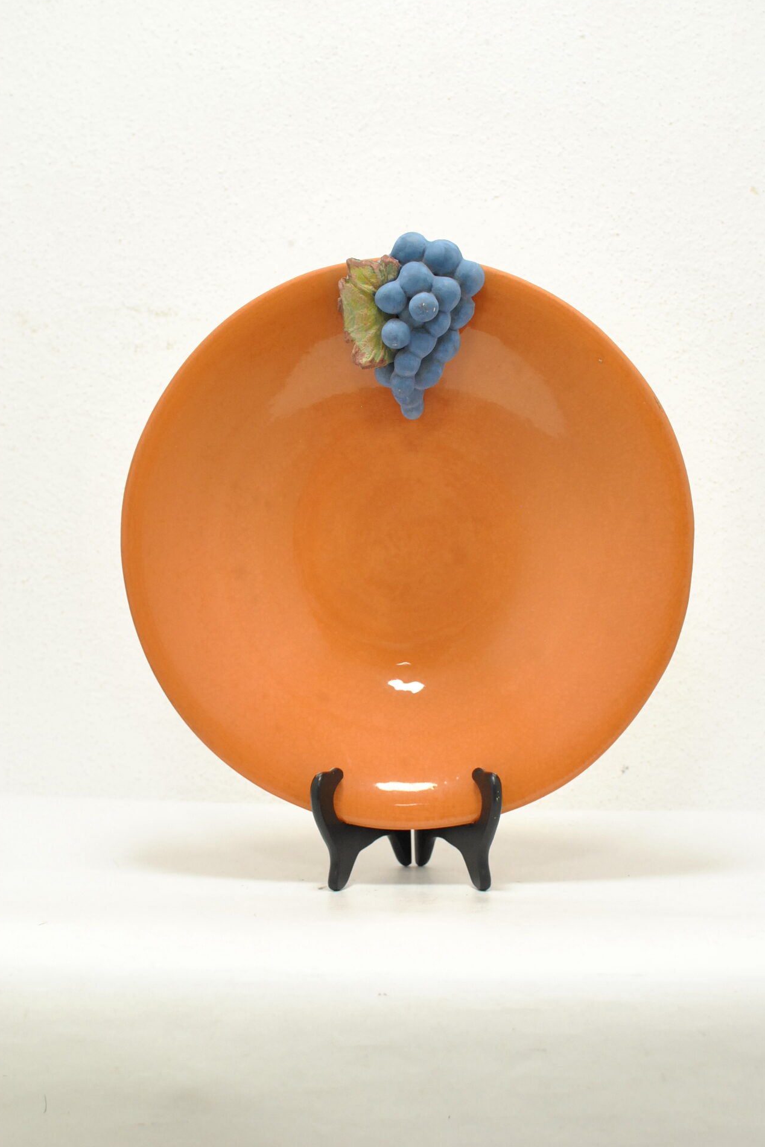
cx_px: 375
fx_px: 1705
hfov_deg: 25.3
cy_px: 568
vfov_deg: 37.2
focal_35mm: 54
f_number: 4
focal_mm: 35
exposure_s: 1/125
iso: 800
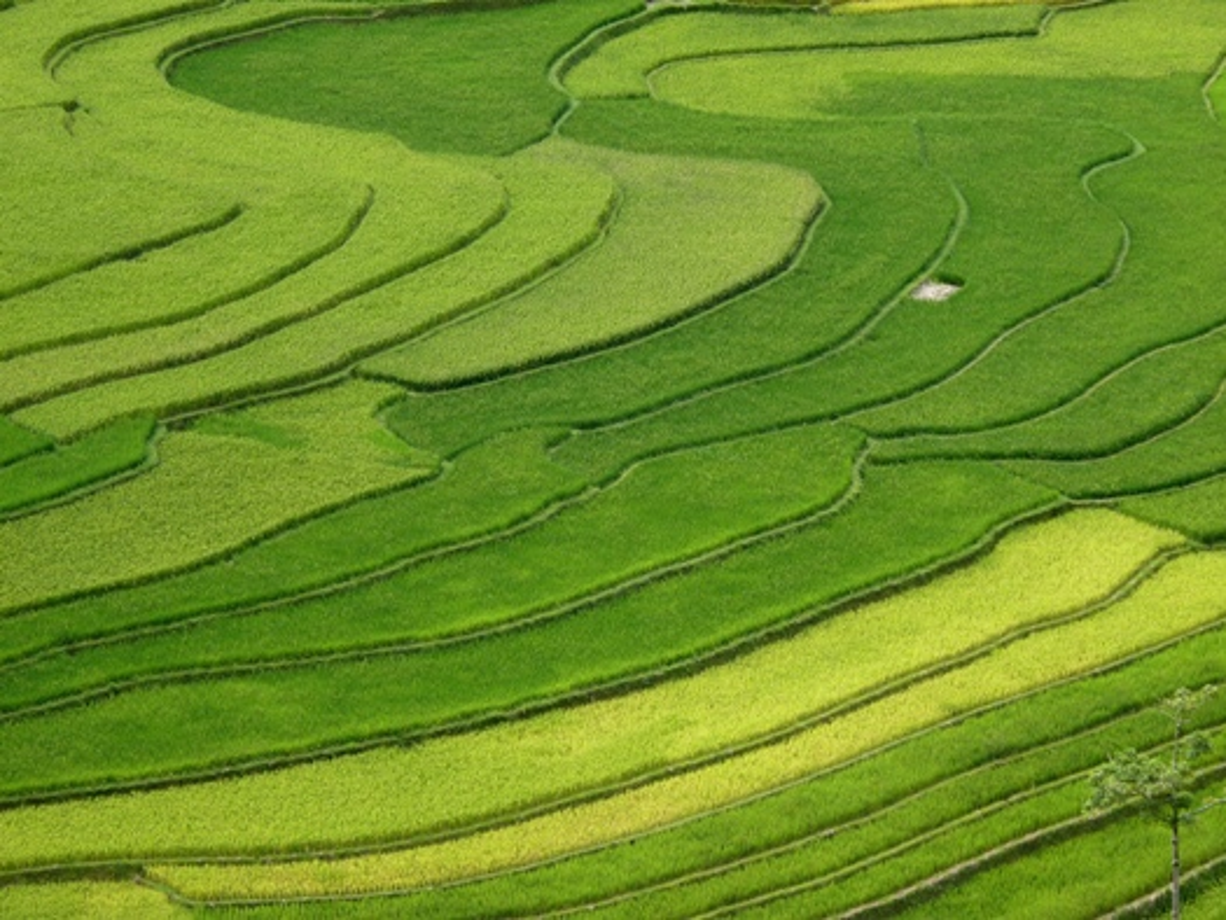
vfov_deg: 7.9
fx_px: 6660
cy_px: 460
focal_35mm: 188
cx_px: 613
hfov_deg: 10.5
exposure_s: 1/160
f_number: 4
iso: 80
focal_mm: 33.5
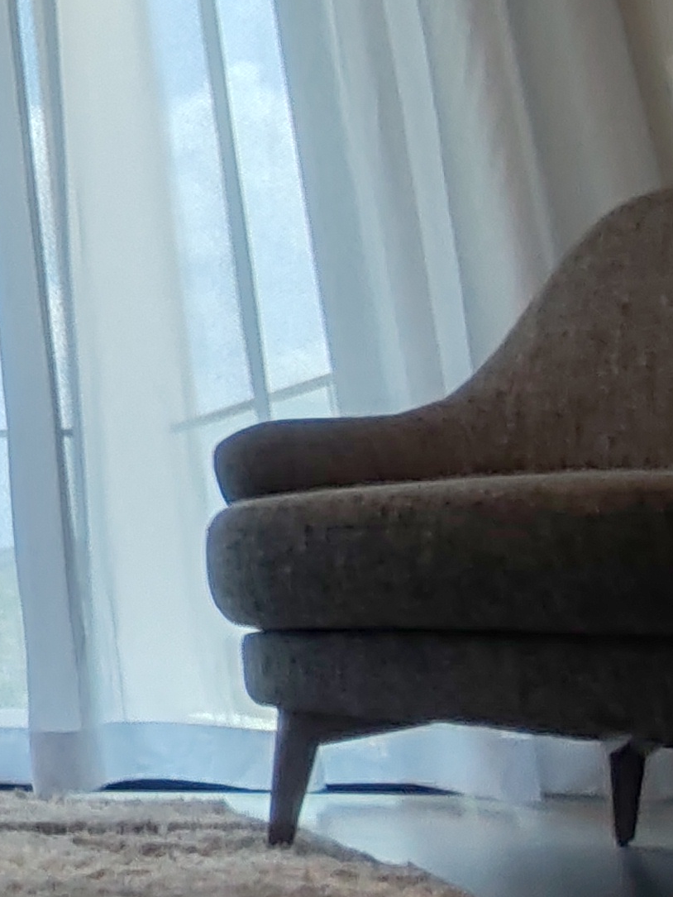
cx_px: -485
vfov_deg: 31.6
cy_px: 150
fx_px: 1529
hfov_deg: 19.5
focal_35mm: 59
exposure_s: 1/340
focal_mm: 1.96
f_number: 2.2
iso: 50
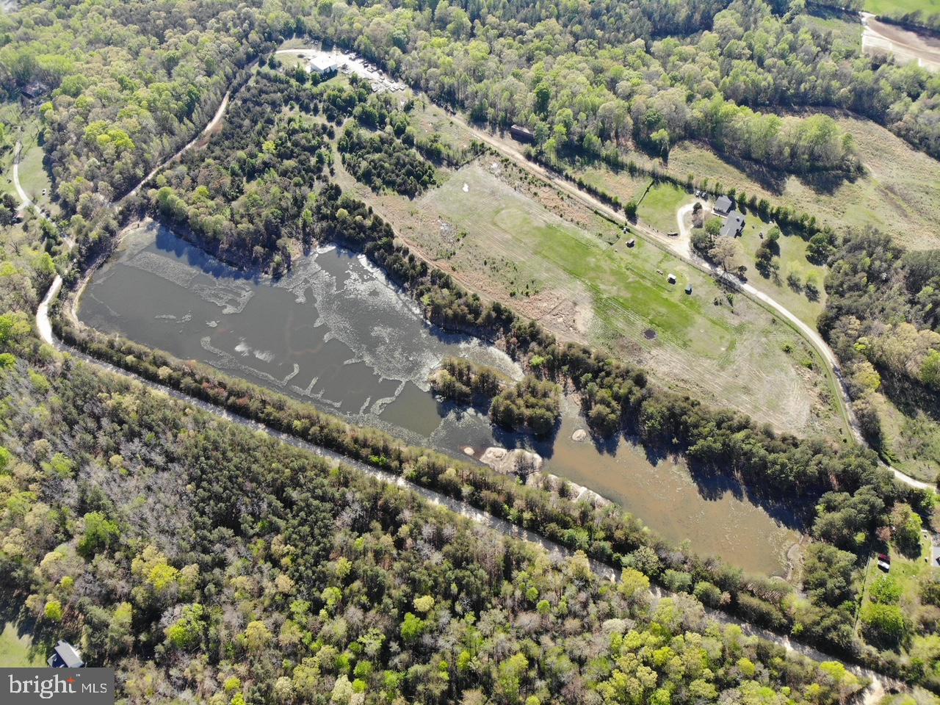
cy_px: 352
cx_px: 470
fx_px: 652
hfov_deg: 71.6
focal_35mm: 24
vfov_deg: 56.8
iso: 100
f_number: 2.8
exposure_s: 1/301
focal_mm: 4.5
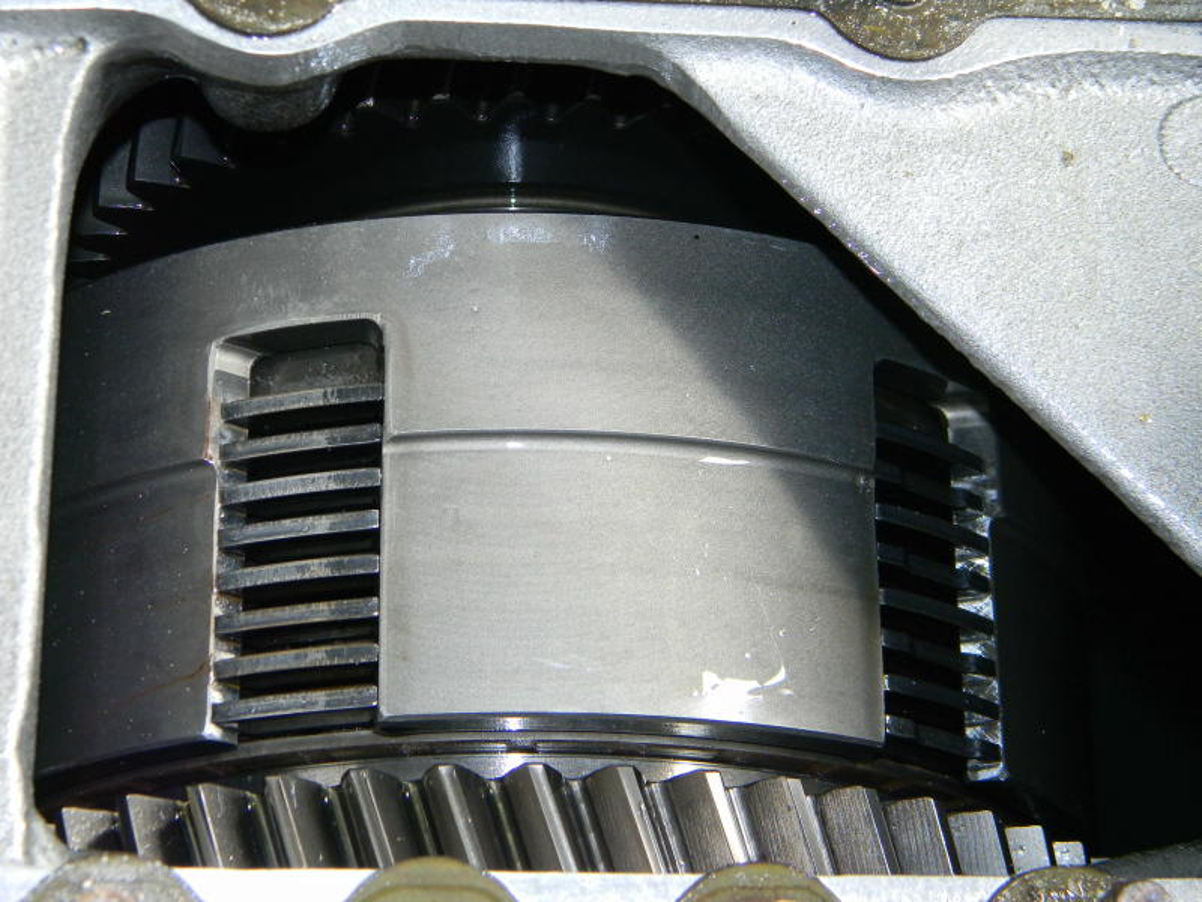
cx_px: 601
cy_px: 451
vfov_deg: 17.8
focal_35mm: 83
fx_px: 2882
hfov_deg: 23.6
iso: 170
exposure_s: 1/30
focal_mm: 15.1
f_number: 4.5
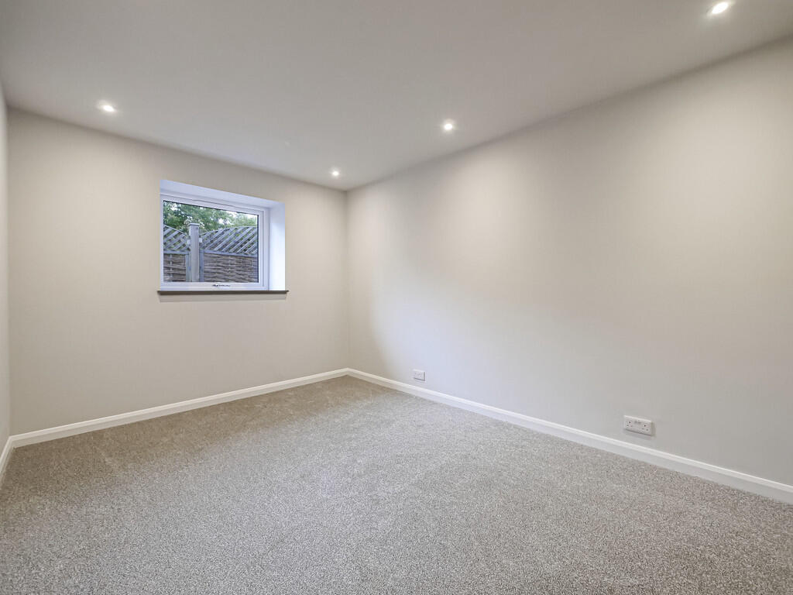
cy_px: 298
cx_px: 396
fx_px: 321
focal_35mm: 14
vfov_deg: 85.7
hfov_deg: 102.1
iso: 800
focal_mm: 7
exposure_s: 1/60
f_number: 4
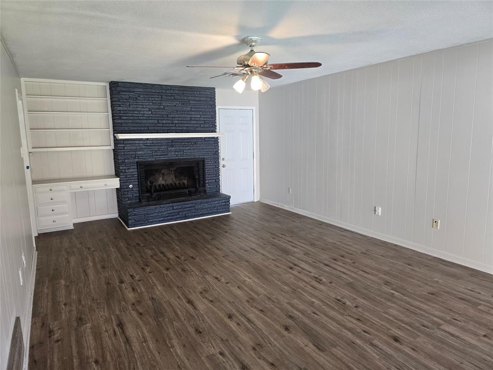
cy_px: 185
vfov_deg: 58.9
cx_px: 246
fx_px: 328
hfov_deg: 73.9
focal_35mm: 23
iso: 250
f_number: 1.7
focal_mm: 6.3
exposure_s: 1/120
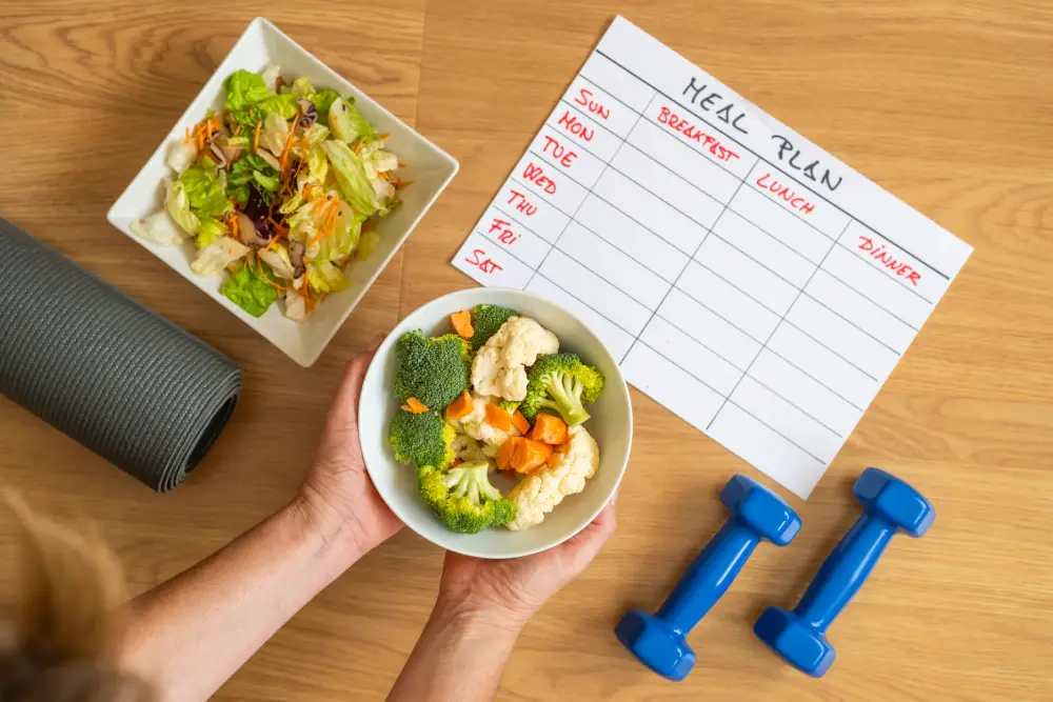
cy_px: 351
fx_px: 1463
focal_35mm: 50
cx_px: 526
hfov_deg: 39.6
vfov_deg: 27.0
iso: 800
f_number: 4.5
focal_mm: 50
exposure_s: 1/100
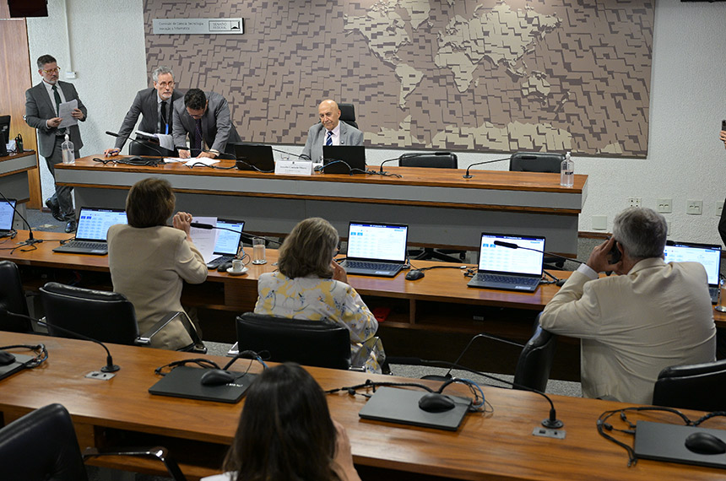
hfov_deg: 56.6
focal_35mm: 34
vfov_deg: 39.3
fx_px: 674
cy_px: 240
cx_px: 363
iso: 1250
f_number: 3.5
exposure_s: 1/125
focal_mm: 33.5
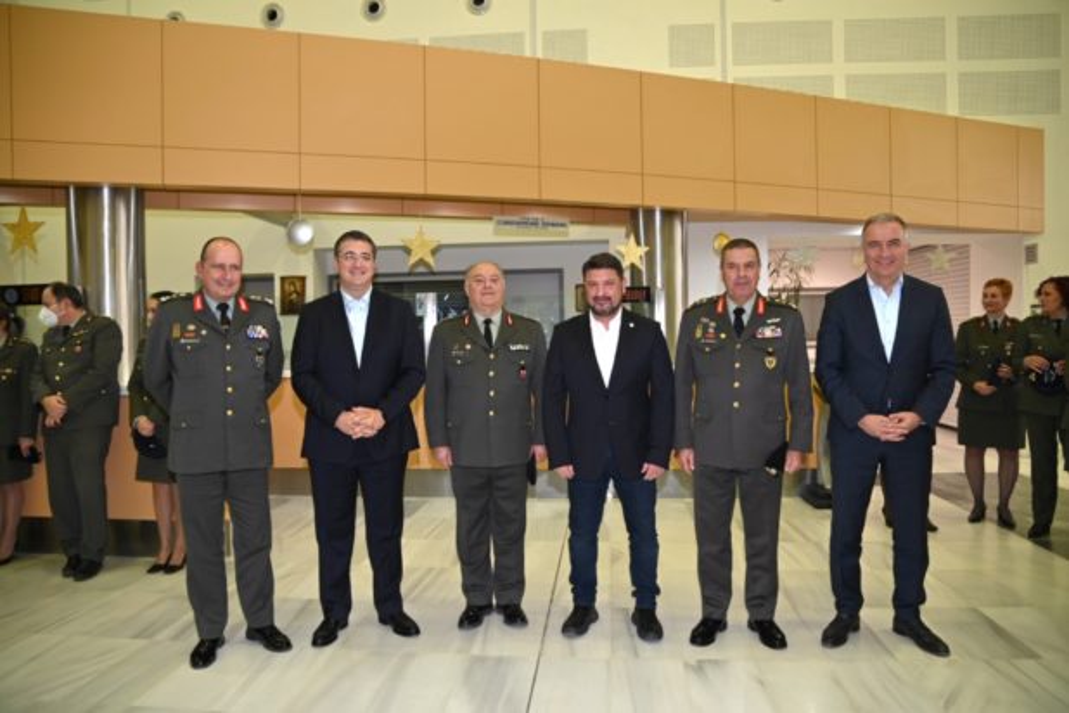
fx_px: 713
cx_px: 534
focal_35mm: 24
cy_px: 356
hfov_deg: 73.7
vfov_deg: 53.1
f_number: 4
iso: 720
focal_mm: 24
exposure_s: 1/60.2
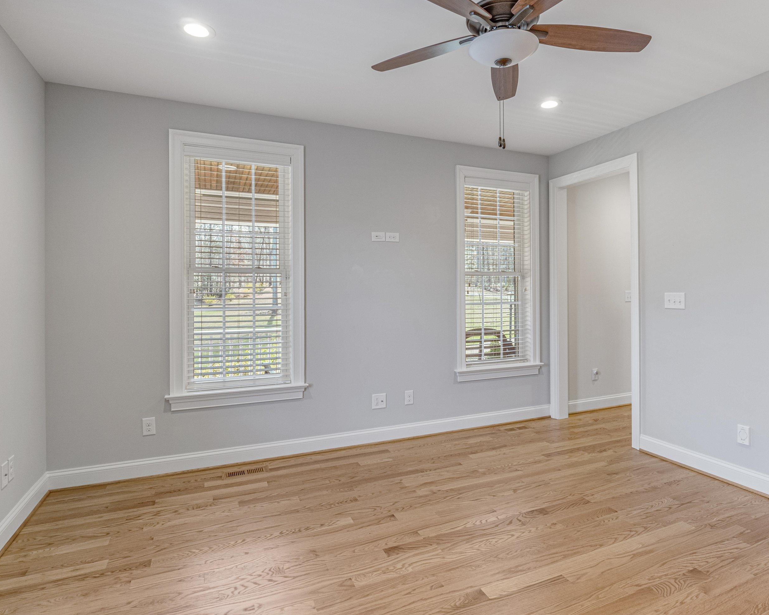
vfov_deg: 67.3
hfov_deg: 79.2
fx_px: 462
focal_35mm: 20
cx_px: 430
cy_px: 299
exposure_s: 1/4
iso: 200
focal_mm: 11.5
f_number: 8
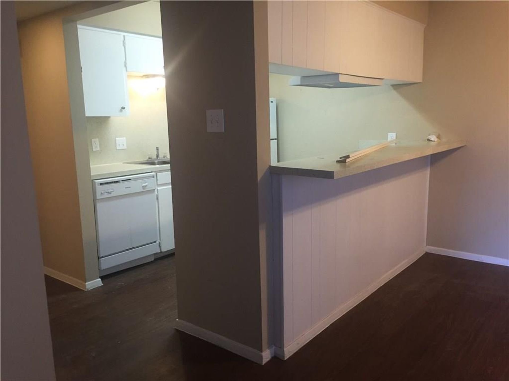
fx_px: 426
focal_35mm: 29
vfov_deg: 48.2
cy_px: 190
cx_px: 254
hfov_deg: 61.7
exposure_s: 1/30
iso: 125
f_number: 2.2
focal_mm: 4.15
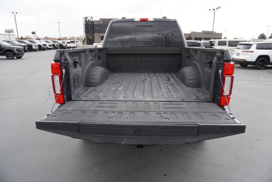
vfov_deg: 53.2
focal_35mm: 24
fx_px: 181
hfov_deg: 73.7
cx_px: 136
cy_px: 91
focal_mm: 16
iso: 160
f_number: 4
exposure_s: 1/60
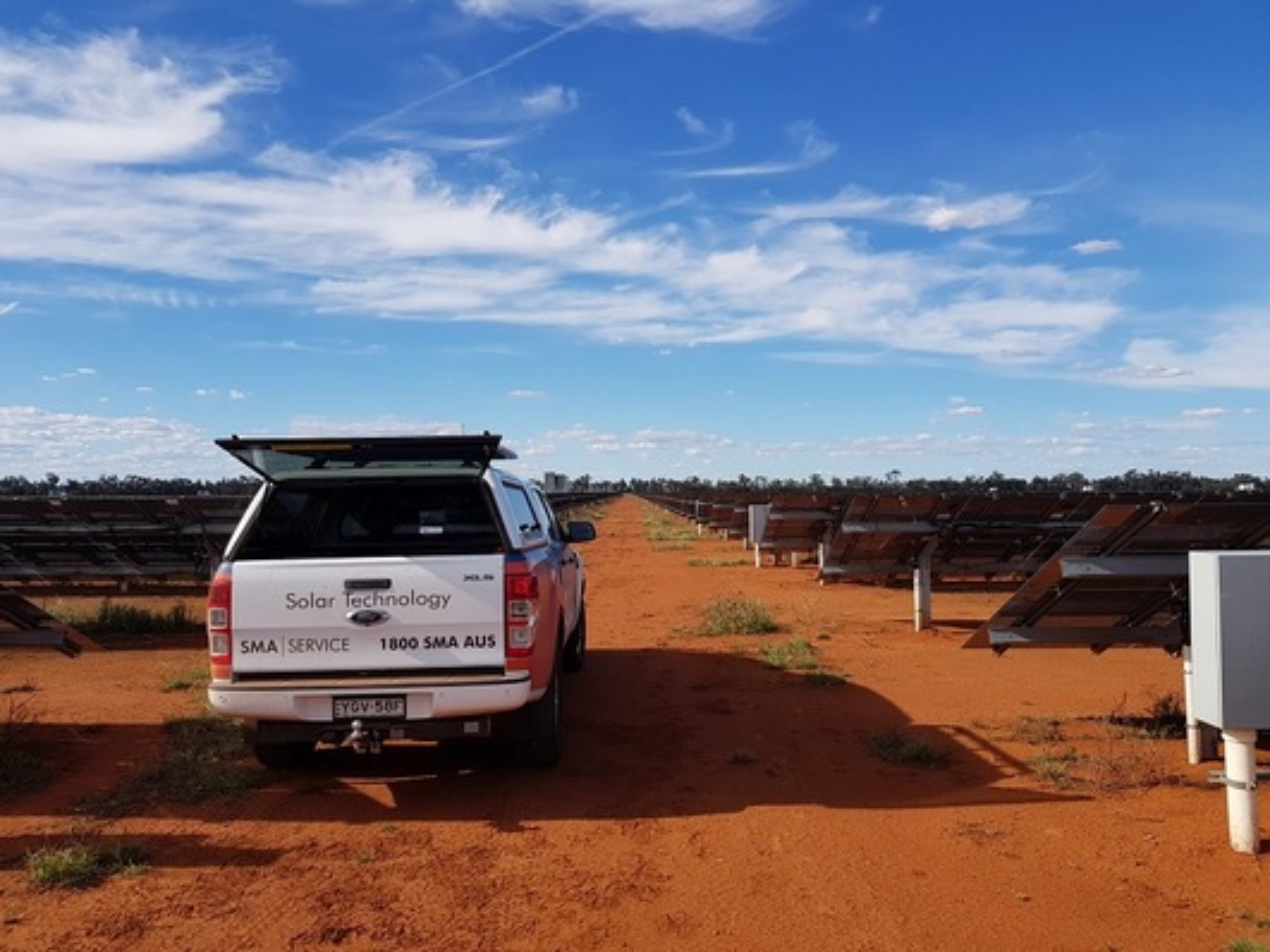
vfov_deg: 53.0
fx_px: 954
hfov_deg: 67.3
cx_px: 635
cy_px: 476
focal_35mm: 26
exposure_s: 1/2488
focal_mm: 4.2
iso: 40
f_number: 1.7
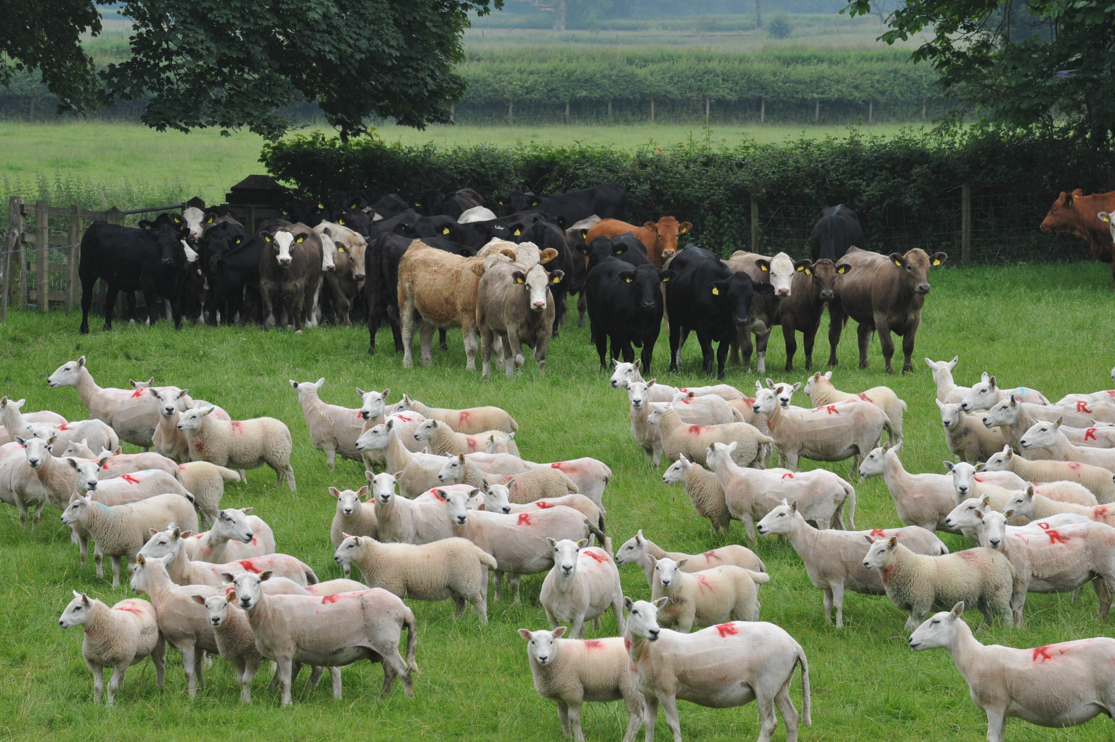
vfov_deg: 7.2
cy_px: 371
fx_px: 5882
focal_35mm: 190
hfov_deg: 10.8
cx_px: 558
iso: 1600
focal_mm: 190
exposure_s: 1/400
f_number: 14
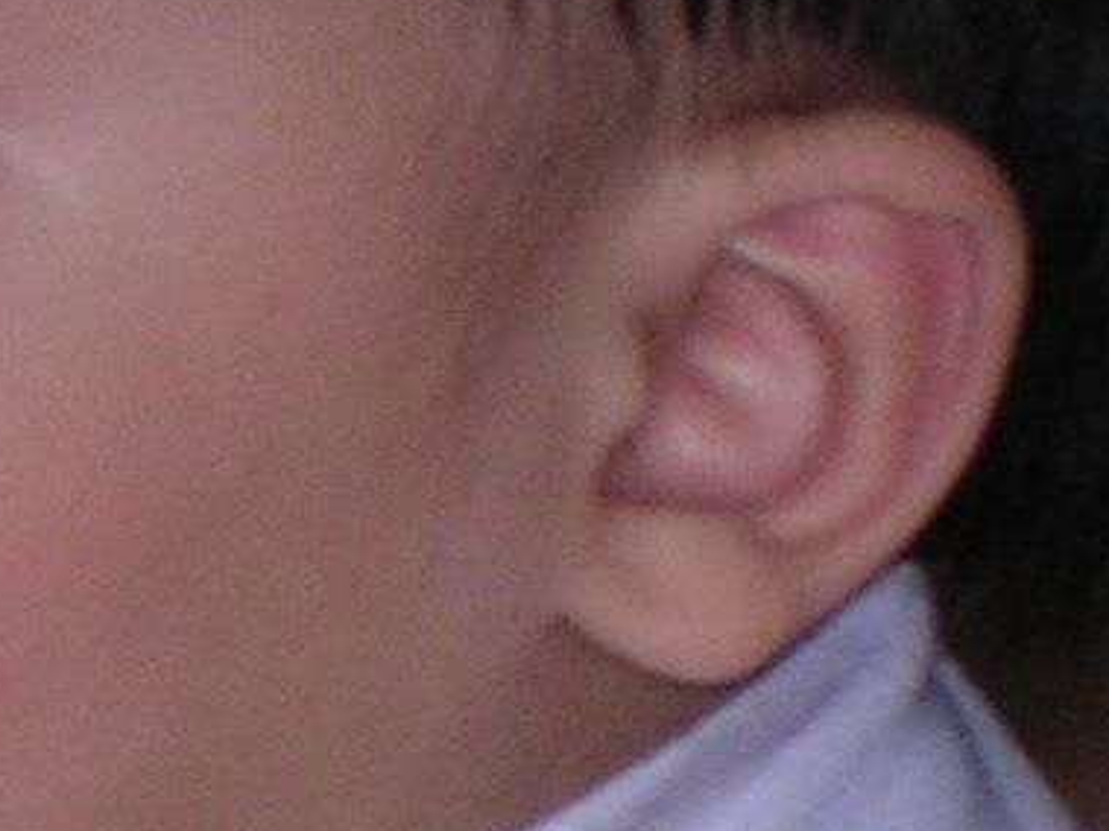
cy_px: 612
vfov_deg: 2.4
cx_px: 375
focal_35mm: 621
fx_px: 19889
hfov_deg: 3.2
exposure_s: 1/60.1
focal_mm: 17.4
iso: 161
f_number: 4.9
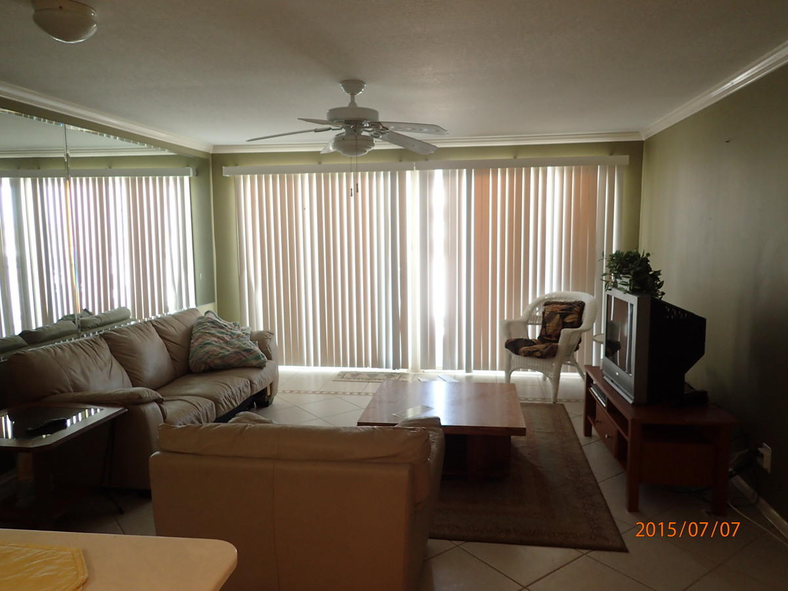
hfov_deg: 69.4
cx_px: 394
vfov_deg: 54.9
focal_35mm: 25
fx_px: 569
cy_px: 296
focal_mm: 4.5
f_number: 2
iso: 200
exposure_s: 1/60
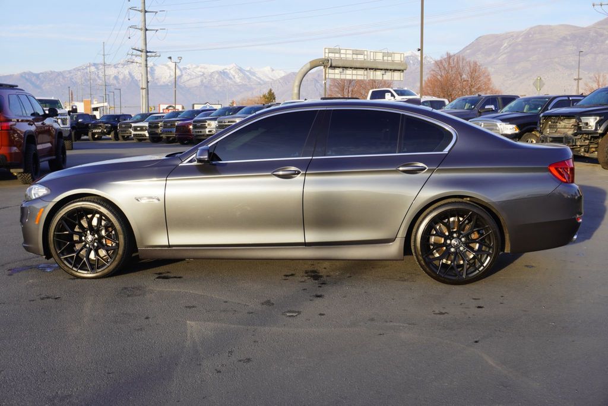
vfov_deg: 36.9
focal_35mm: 36
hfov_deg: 53.1
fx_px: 608
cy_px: 203
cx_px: 304
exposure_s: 1/100
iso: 100
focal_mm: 24
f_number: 7.1
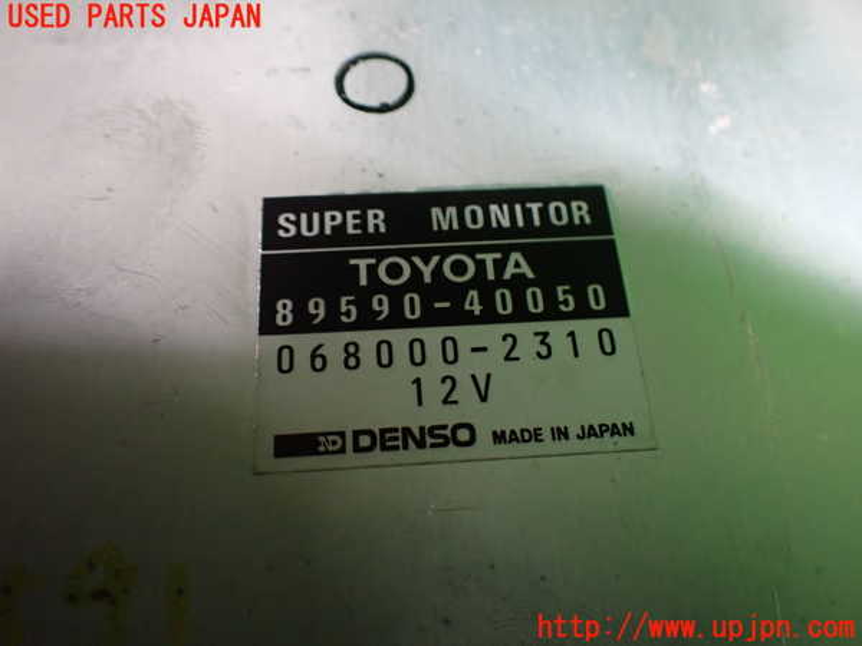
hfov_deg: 60.0
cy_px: 323
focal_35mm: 30
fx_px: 747
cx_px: 431
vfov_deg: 46.8
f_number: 2.3
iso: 800
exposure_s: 1/30
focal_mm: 5.4
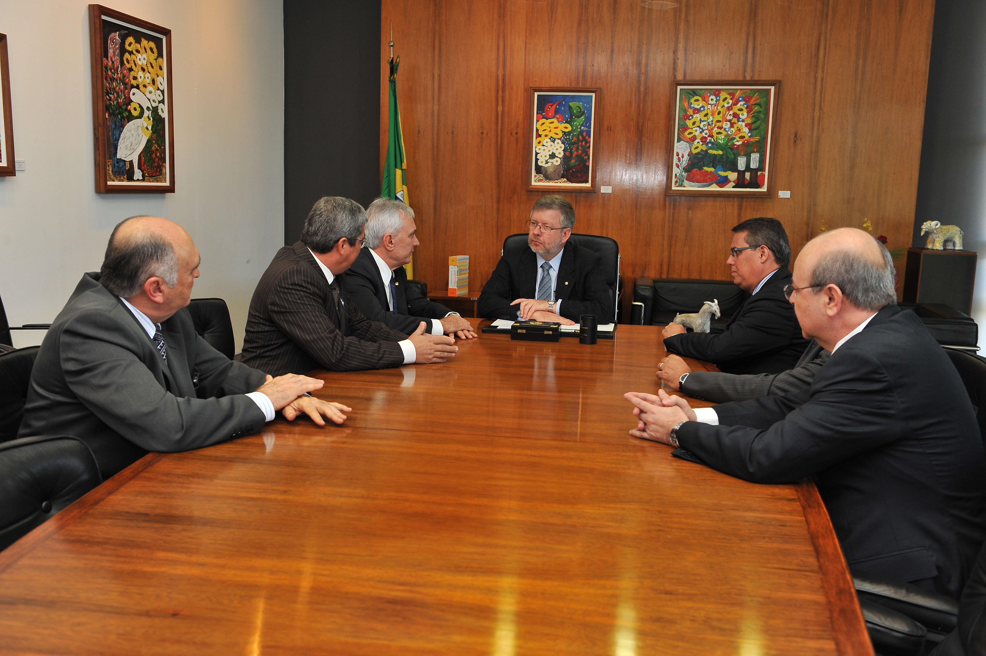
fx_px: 958
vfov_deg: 37.8
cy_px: 328
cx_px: 493
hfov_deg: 54.5
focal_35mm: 35
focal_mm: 35
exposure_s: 1/60
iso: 800
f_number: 5.6
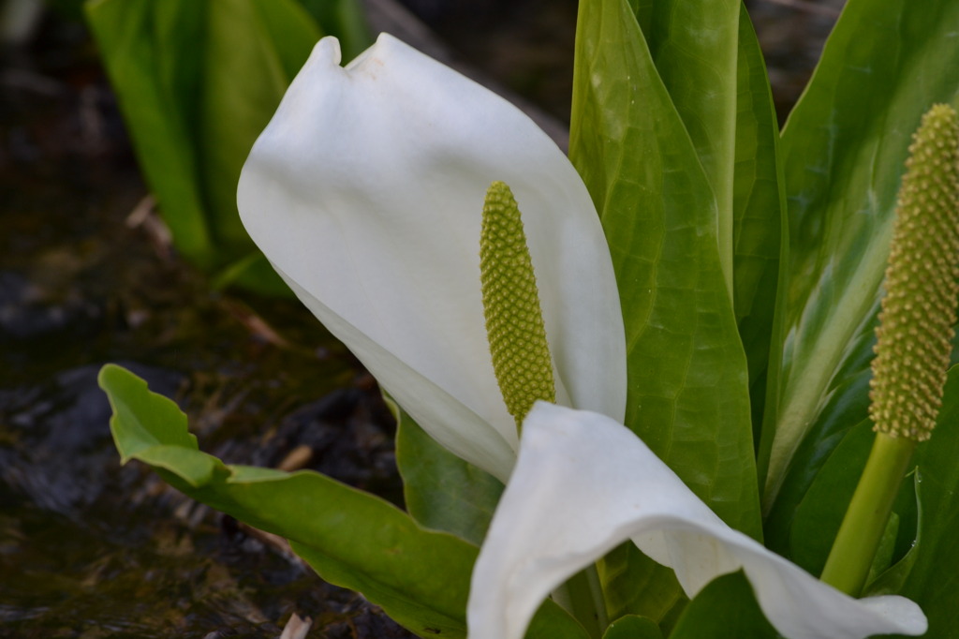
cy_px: 320
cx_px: 480
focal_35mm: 315
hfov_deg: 6.5
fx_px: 8388
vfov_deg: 4.4
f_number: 8
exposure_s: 1/125
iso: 250
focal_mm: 210
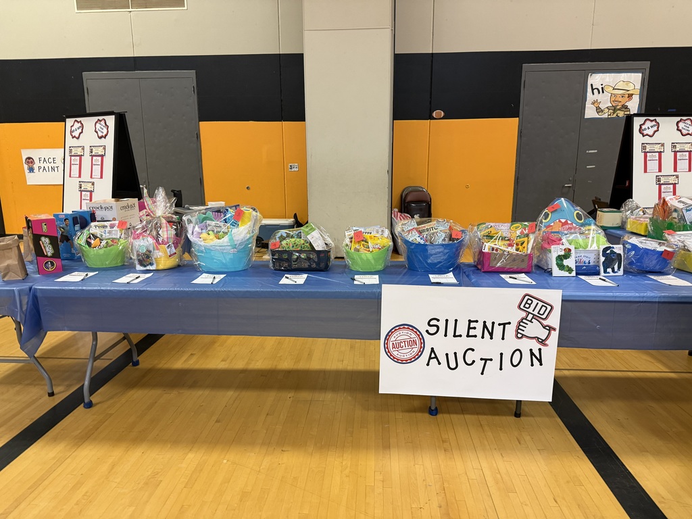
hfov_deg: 71.6
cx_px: 346
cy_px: 260
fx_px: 480
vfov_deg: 56.8
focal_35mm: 24
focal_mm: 6.76
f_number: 1.78
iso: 250
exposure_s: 1/60
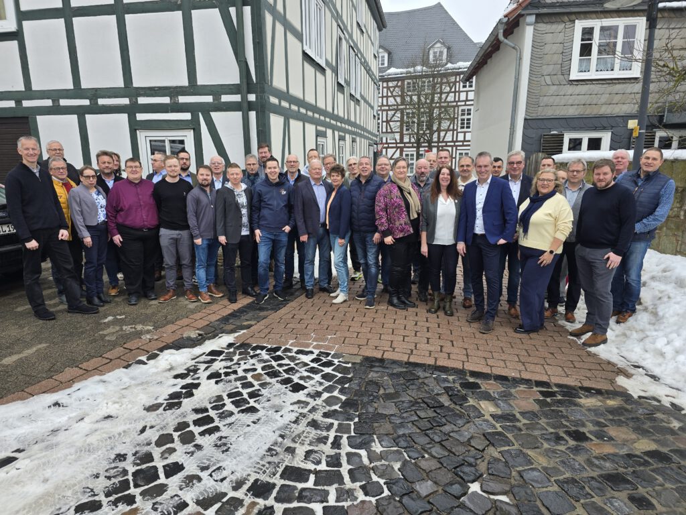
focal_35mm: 23
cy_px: 258
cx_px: 343
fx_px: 456
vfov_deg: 58.9
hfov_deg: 73.9
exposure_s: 1/180
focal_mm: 6.3
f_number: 1.7
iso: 32
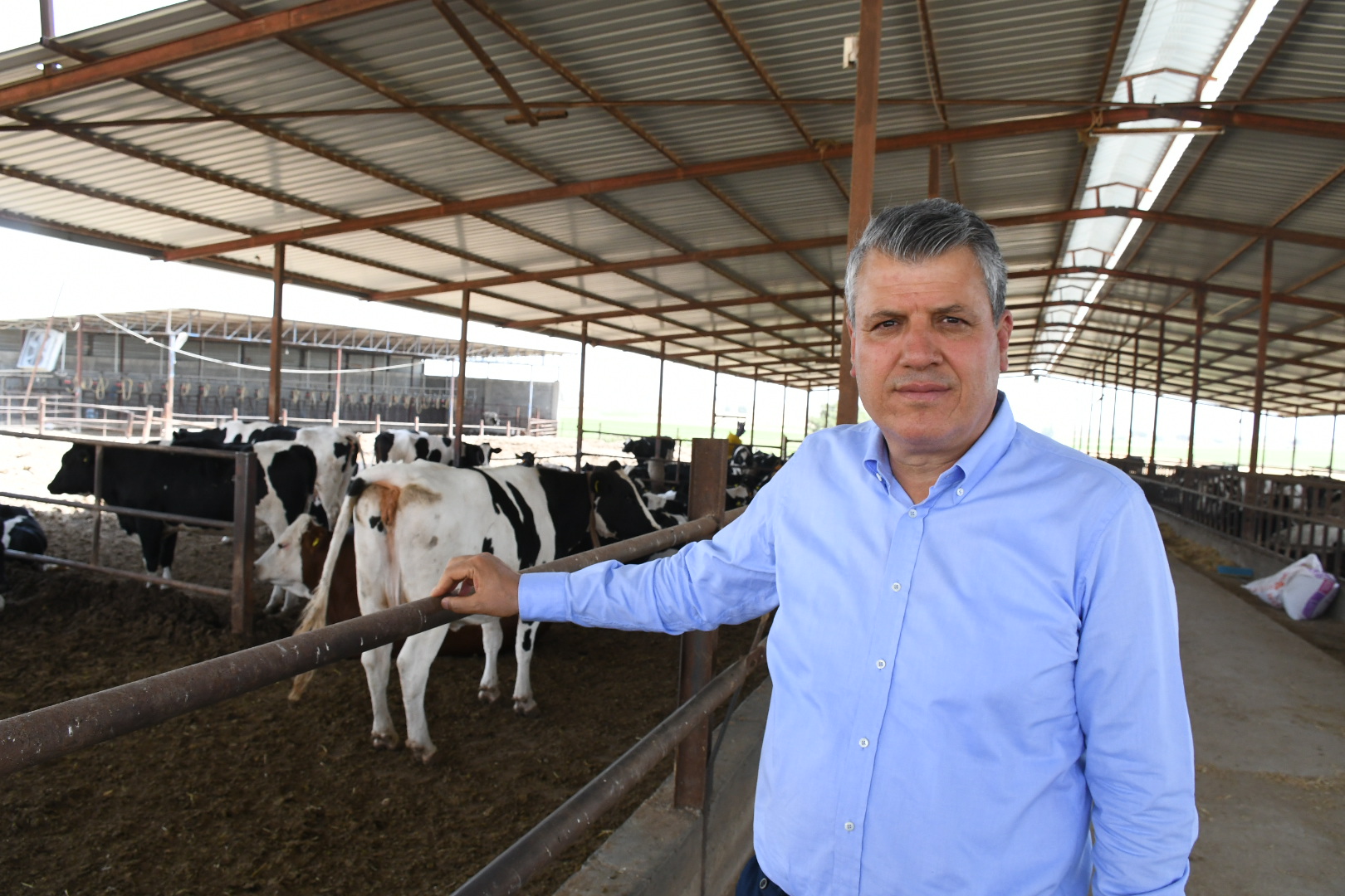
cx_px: 672
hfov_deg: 67.4
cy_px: 448
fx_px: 1009
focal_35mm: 27
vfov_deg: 47.9
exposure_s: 1/320
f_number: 9
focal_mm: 18
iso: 1000
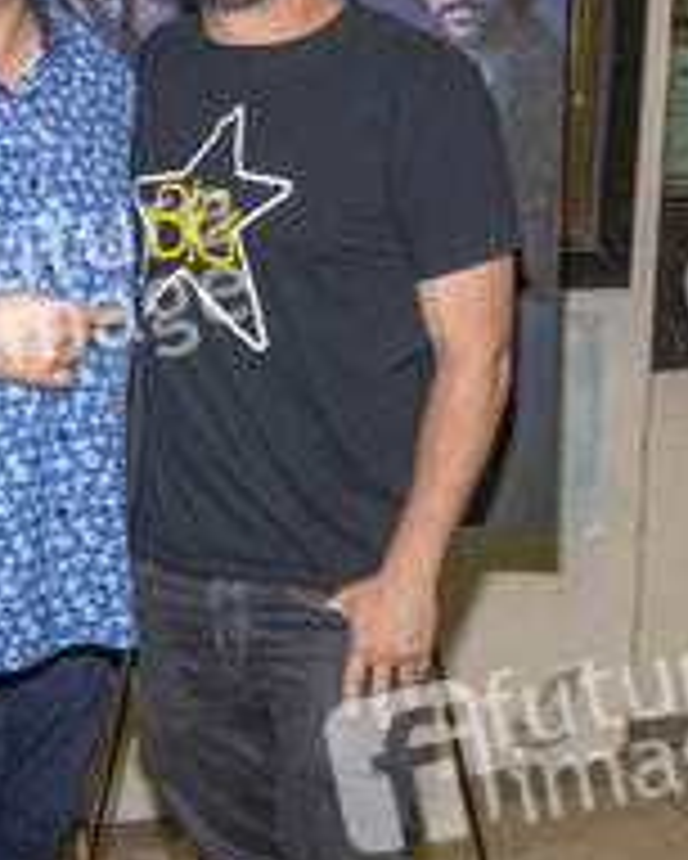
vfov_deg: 30.4
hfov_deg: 24.3
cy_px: 522
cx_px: 148
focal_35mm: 62
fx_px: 1576
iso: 800
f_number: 5.6
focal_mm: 31.5
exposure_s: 1/200
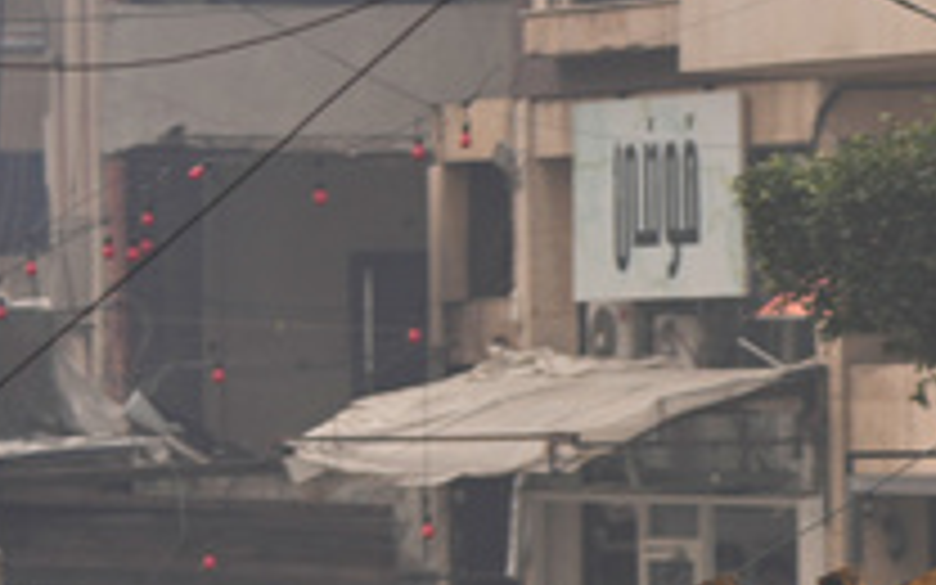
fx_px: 8954
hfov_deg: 5.8
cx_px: 1850
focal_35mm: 351
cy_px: 641
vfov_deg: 3.7
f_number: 2.8
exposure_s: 1/500
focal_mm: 70
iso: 100
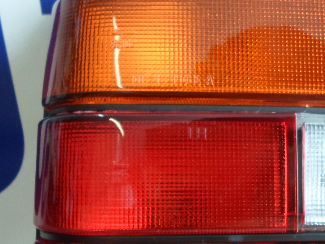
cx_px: 249
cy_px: 188
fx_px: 469
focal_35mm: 50
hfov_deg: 37.1
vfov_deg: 28.6
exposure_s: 1/30
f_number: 2.5
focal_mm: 4.5
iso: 100
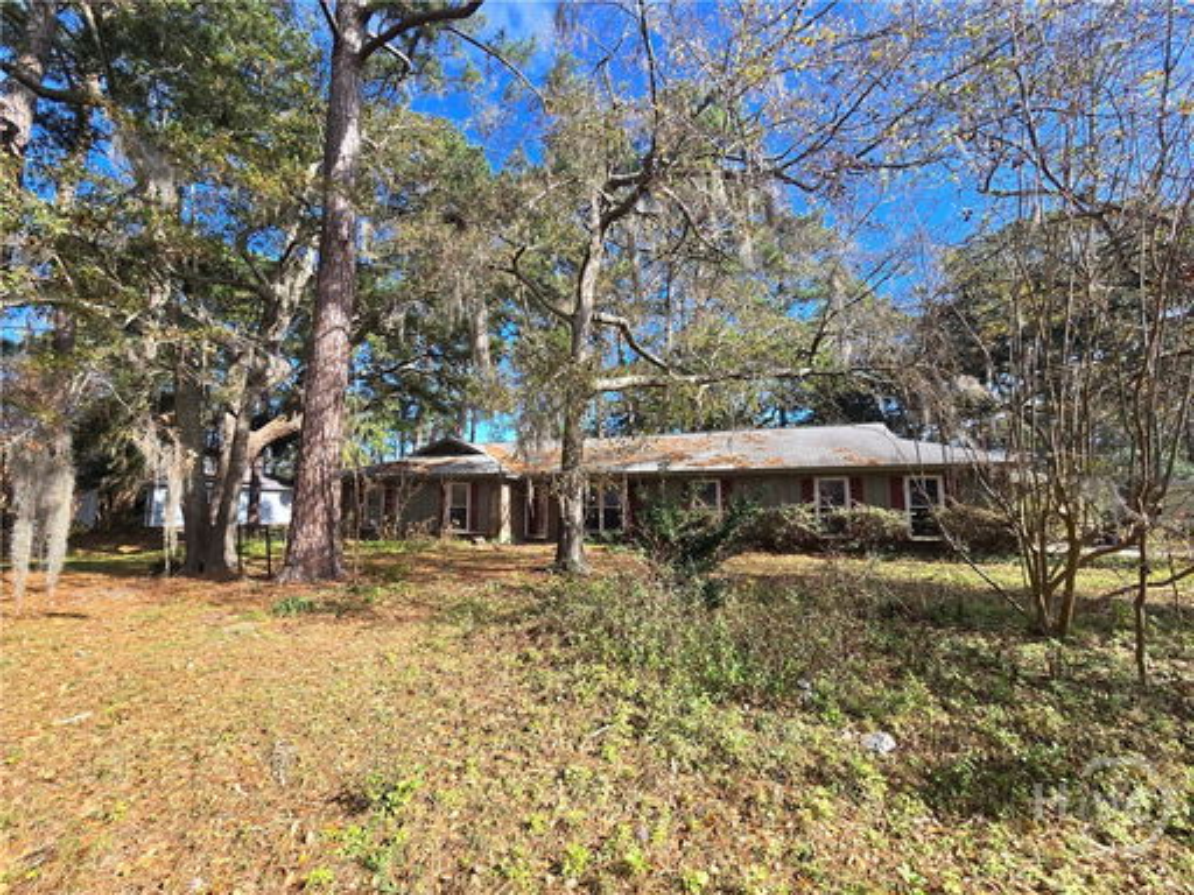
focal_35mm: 13
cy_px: 448
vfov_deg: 89.9
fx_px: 448
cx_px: 597
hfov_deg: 106.2
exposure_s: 1/719
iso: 50
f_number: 2.2
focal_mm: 2.2
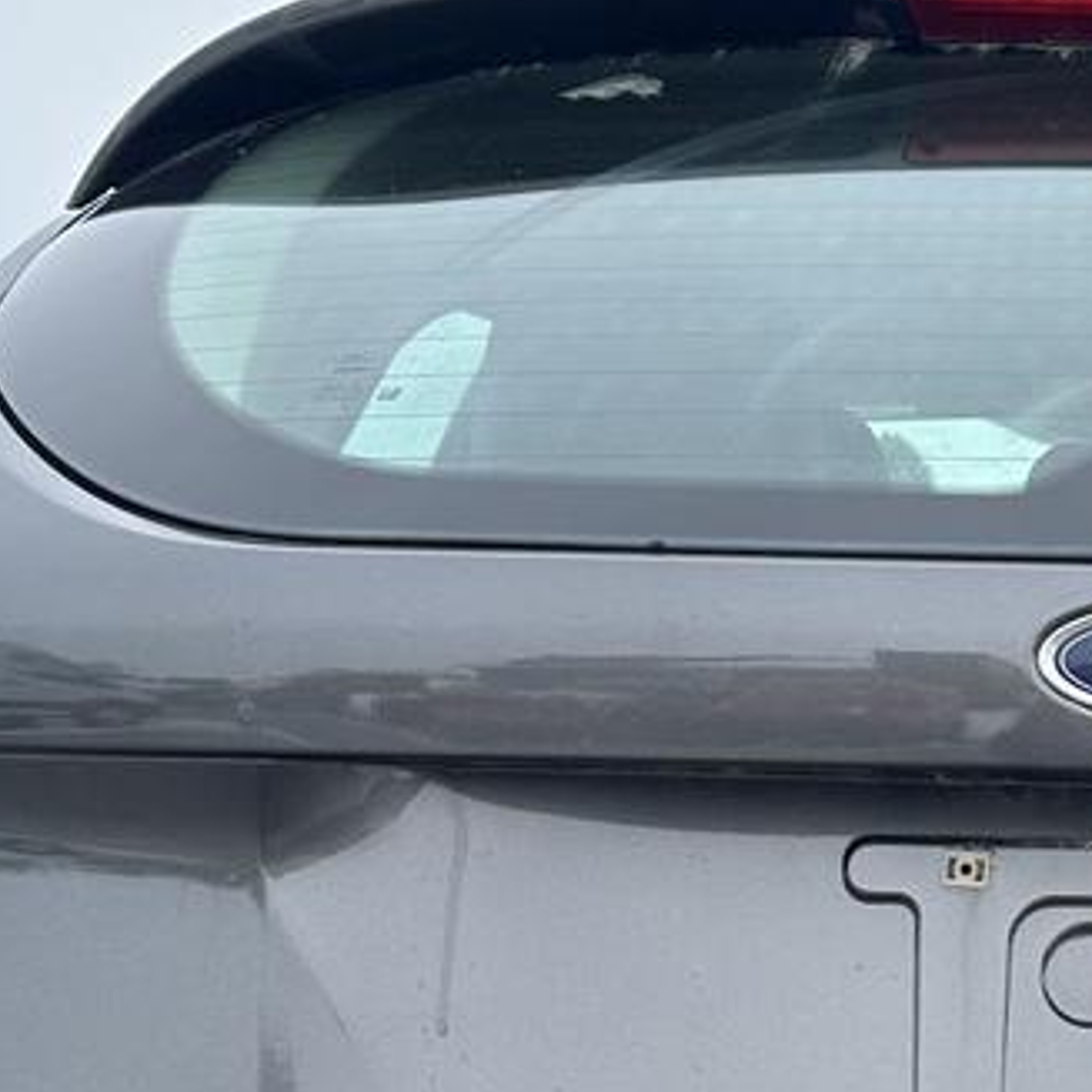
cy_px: 962
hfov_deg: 20.0
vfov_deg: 20.5
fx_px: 2962
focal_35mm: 83
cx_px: 1192
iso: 80
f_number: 1.78
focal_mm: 6.86
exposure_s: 1/935
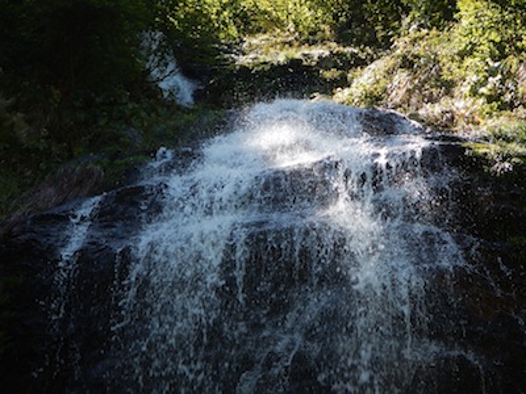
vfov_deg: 12.7
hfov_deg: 16.8
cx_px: 263
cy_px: 197
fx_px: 1778
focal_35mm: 117
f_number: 4.7
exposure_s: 1/200
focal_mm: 21
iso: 125
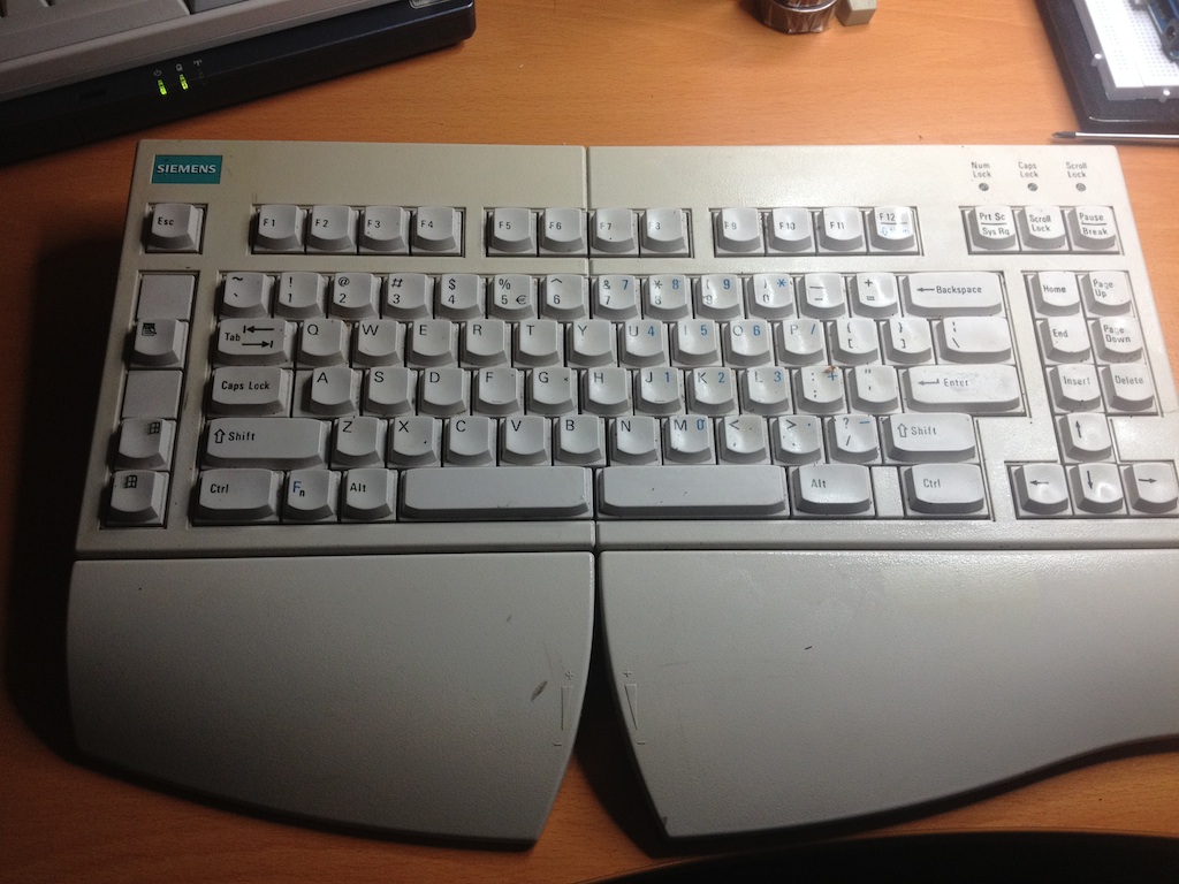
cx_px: 590
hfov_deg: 52.6
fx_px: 1192
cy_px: 442
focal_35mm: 35
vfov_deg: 40.7
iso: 100
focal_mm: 4.28
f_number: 2.4
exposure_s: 1/120
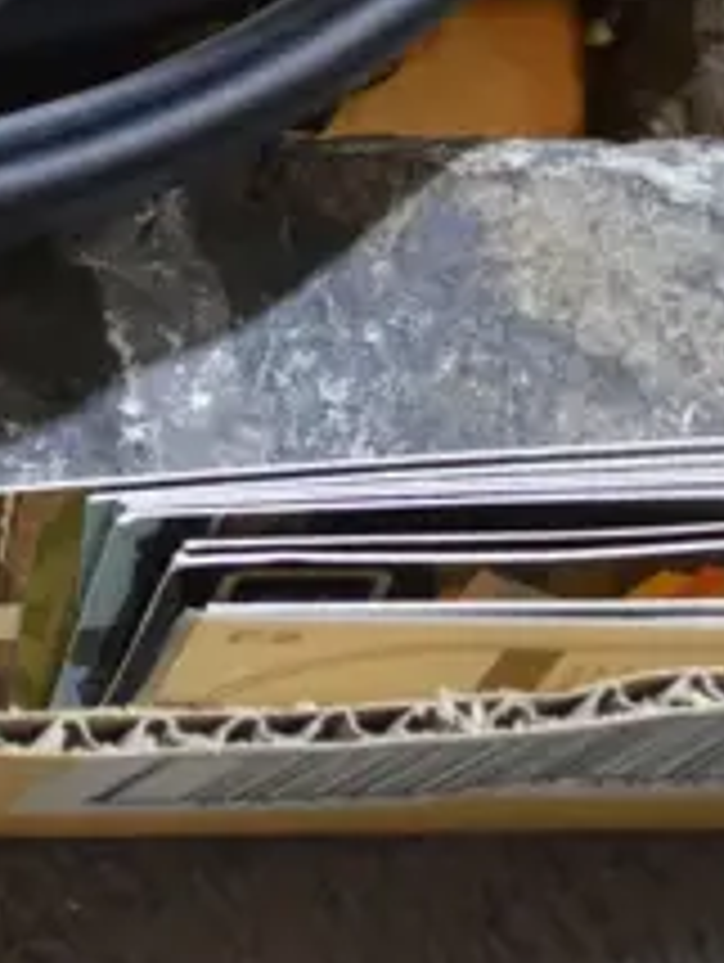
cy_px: -376
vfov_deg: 9.6
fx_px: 5594
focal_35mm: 201
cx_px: -818
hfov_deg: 7.1
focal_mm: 21
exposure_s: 1/60
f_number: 4.6
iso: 800
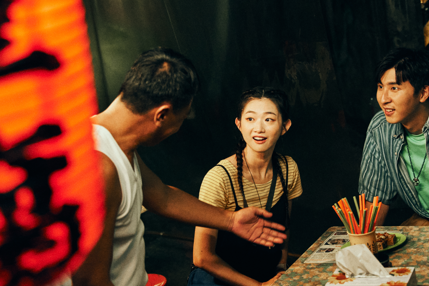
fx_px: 798
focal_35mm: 67
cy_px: 141
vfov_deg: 20.3
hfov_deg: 30.1
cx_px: 228
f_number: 2.8
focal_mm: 44
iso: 3200
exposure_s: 1/160
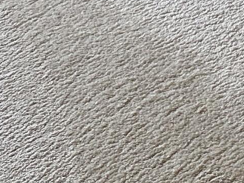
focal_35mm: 150
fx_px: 1057
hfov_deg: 12.4
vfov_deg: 8.7
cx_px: 392
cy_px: -297
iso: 200
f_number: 1.78
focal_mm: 6.86
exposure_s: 1/120
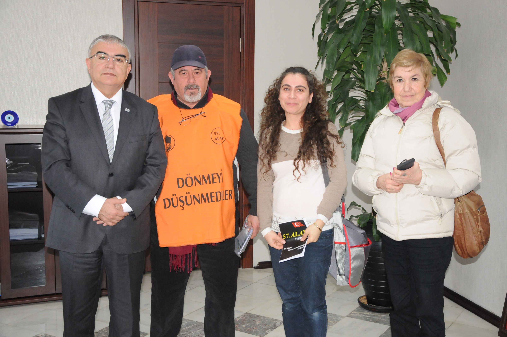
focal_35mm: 48
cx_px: 254
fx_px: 675
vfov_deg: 28.0
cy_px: 168
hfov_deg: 41.2
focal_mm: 32
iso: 1600
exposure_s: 1/60
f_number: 5.6
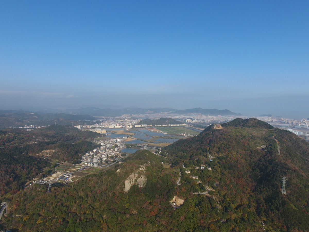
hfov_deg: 81.7
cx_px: 154
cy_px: 116
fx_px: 179
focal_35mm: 20
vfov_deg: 66.0
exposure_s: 1/929
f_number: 2.8
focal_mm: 3.61
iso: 100
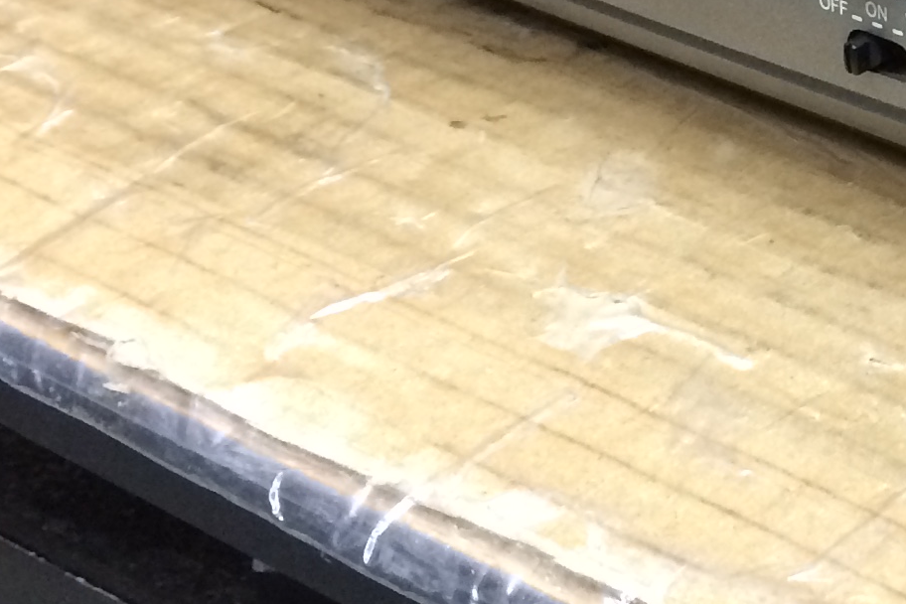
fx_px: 2718
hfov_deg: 17.3
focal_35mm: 108
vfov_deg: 12.4
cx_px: 1305
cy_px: -101
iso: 250
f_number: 2.2
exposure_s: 1/33
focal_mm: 4.15
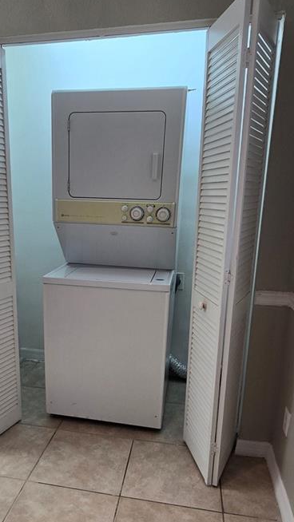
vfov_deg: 71.4
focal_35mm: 26
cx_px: 104
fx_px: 360
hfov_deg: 43.9
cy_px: 304
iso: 64
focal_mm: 2.2
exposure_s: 1/60
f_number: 2.2
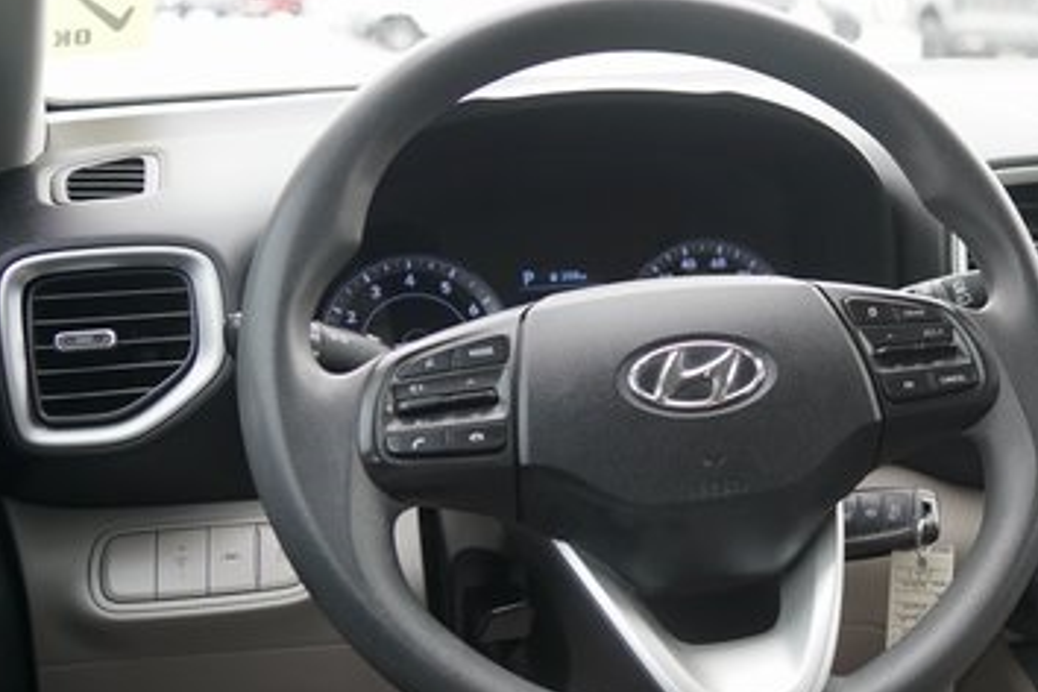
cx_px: 915
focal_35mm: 56
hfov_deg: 33.9
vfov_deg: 24.1
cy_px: 438
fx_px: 1615
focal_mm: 31
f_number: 4
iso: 160
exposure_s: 1/60
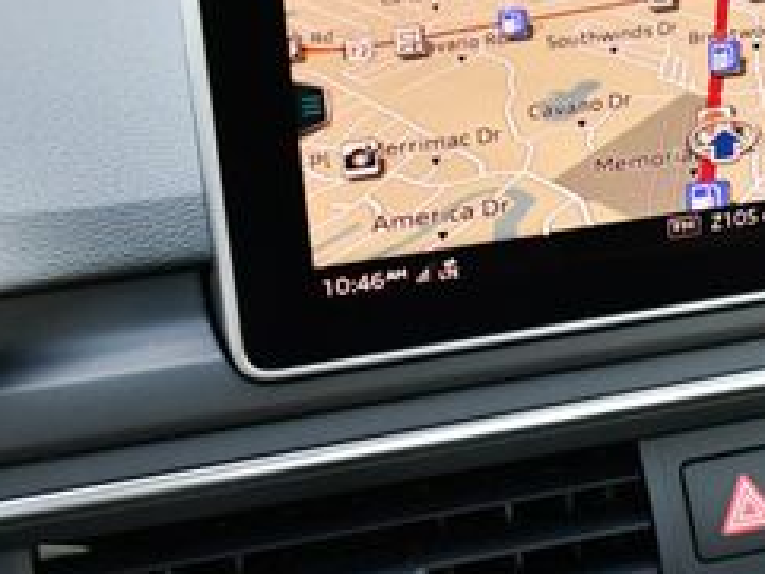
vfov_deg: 16.1
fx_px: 2034
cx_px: 759
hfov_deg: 20.6
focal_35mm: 92
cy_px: 342
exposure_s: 1/200
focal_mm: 18
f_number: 3.5
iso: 800
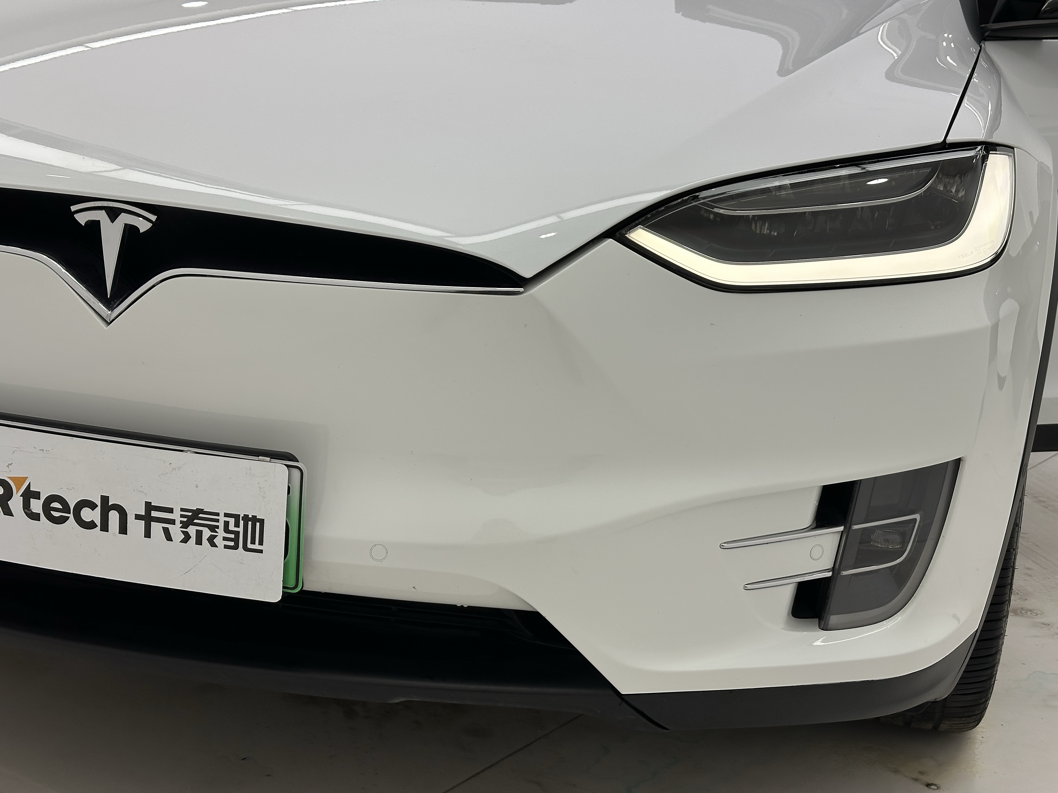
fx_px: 1467
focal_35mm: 48
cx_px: 529
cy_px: 396
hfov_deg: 39.7
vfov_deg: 30.3
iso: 64
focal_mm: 6.86
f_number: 1.78
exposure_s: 1/1120
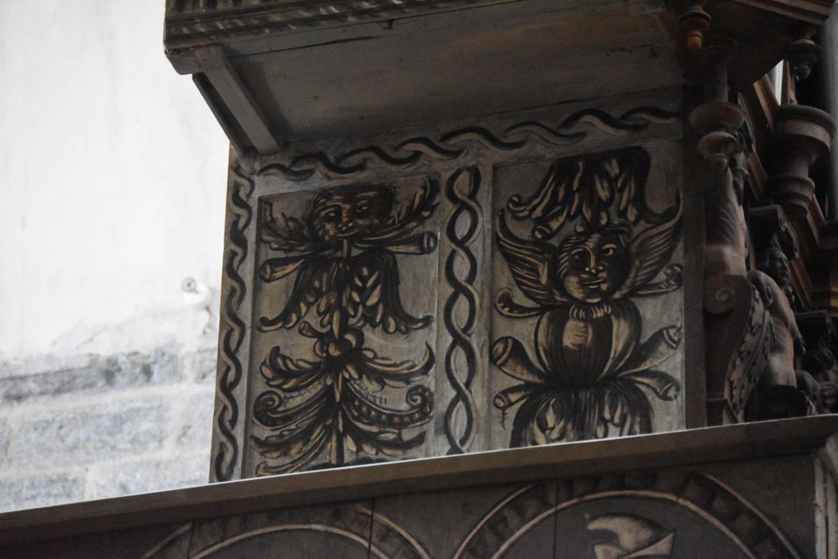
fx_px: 3666
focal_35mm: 158
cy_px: 280
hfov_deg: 13.0
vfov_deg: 8.7
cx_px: 419
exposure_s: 1/125
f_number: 4.8
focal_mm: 105
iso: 12800
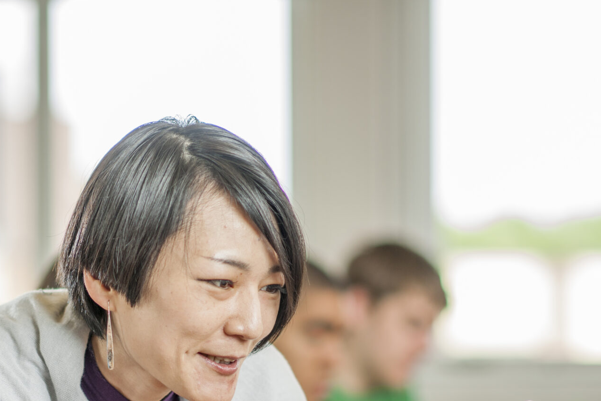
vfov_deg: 8.0
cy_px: 402
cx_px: 152
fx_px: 2855
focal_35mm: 171
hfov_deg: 12.0
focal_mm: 85
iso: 100
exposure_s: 1/200
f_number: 2
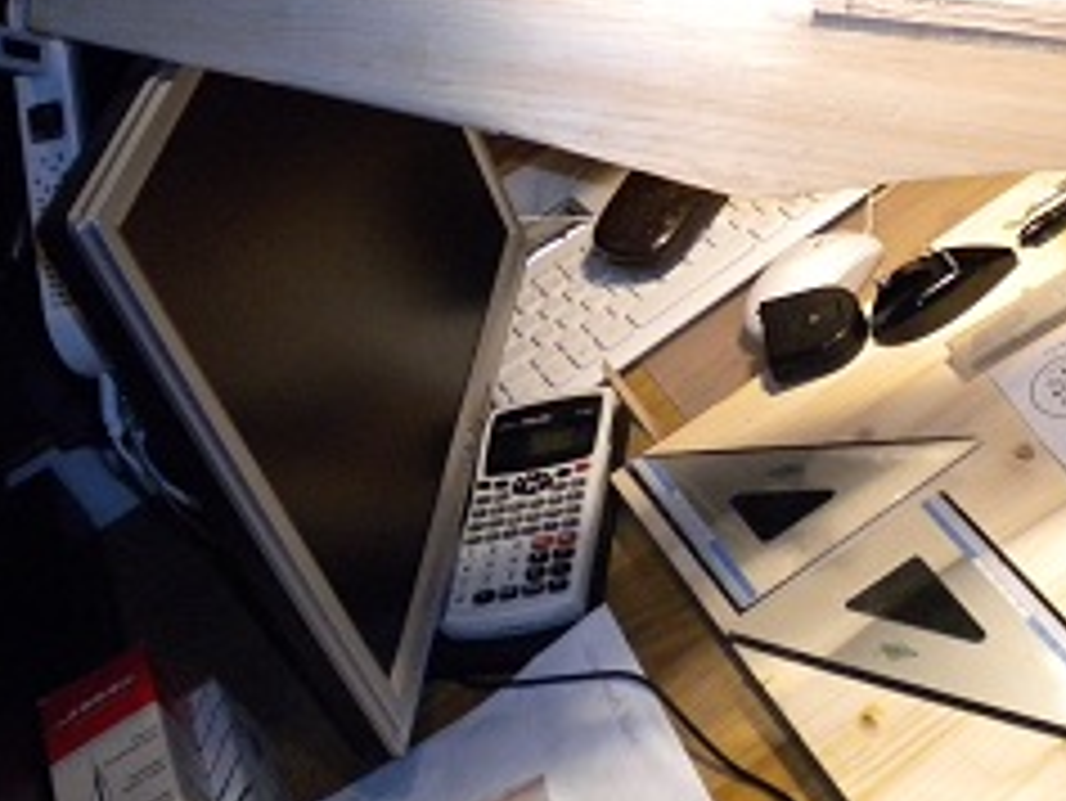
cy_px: 153
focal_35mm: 59
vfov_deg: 24.4
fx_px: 1818
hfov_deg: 32.1
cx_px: 787
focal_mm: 6.3
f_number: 3.1
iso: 400
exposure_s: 1/56
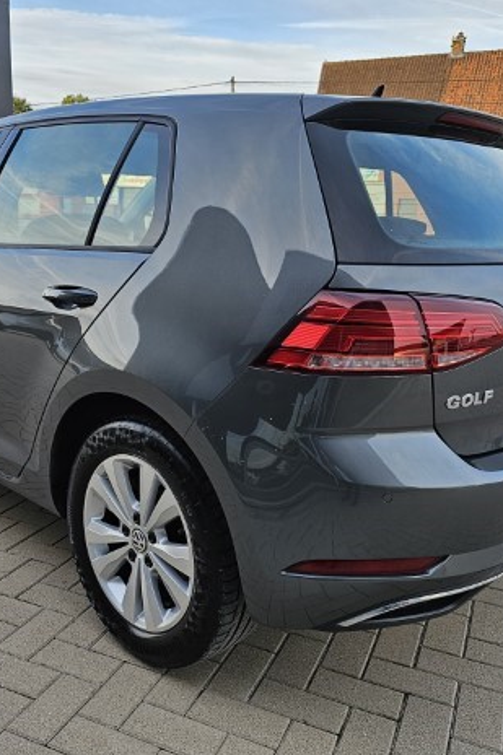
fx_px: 692
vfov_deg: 57.2
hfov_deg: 39.6
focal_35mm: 33
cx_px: 186
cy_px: 374
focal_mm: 6.3
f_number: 1.7
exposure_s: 1/190
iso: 50
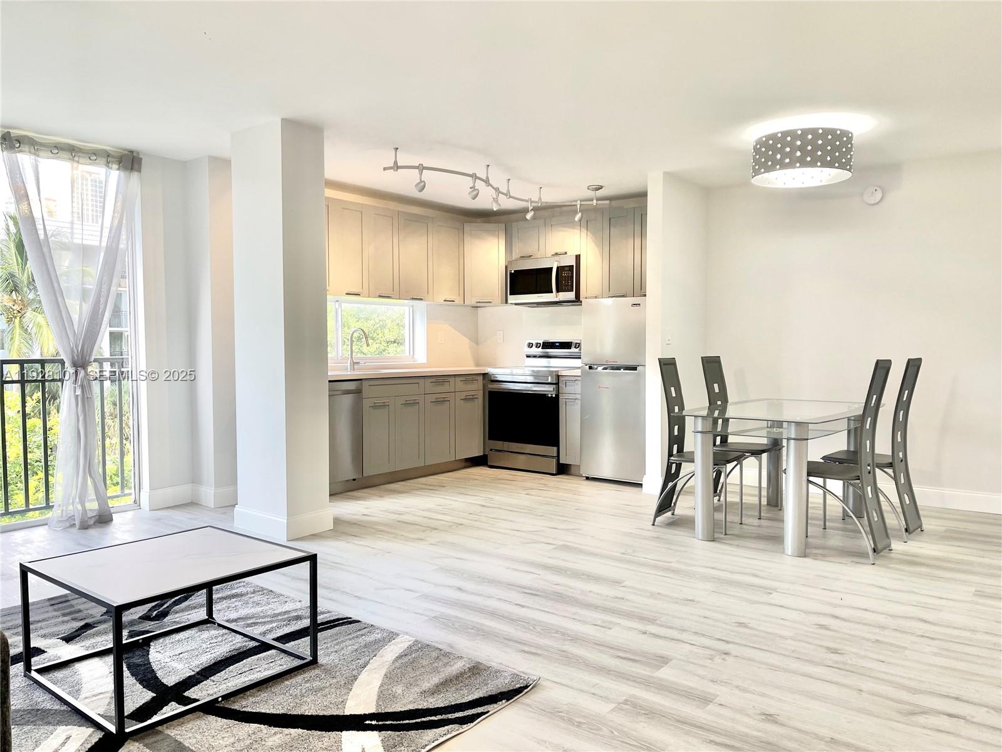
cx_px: 501
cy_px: 376
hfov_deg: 67.3
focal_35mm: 26
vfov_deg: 53.1
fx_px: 753
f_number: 1.6
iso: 80
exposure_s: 1/120
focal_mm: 5.1
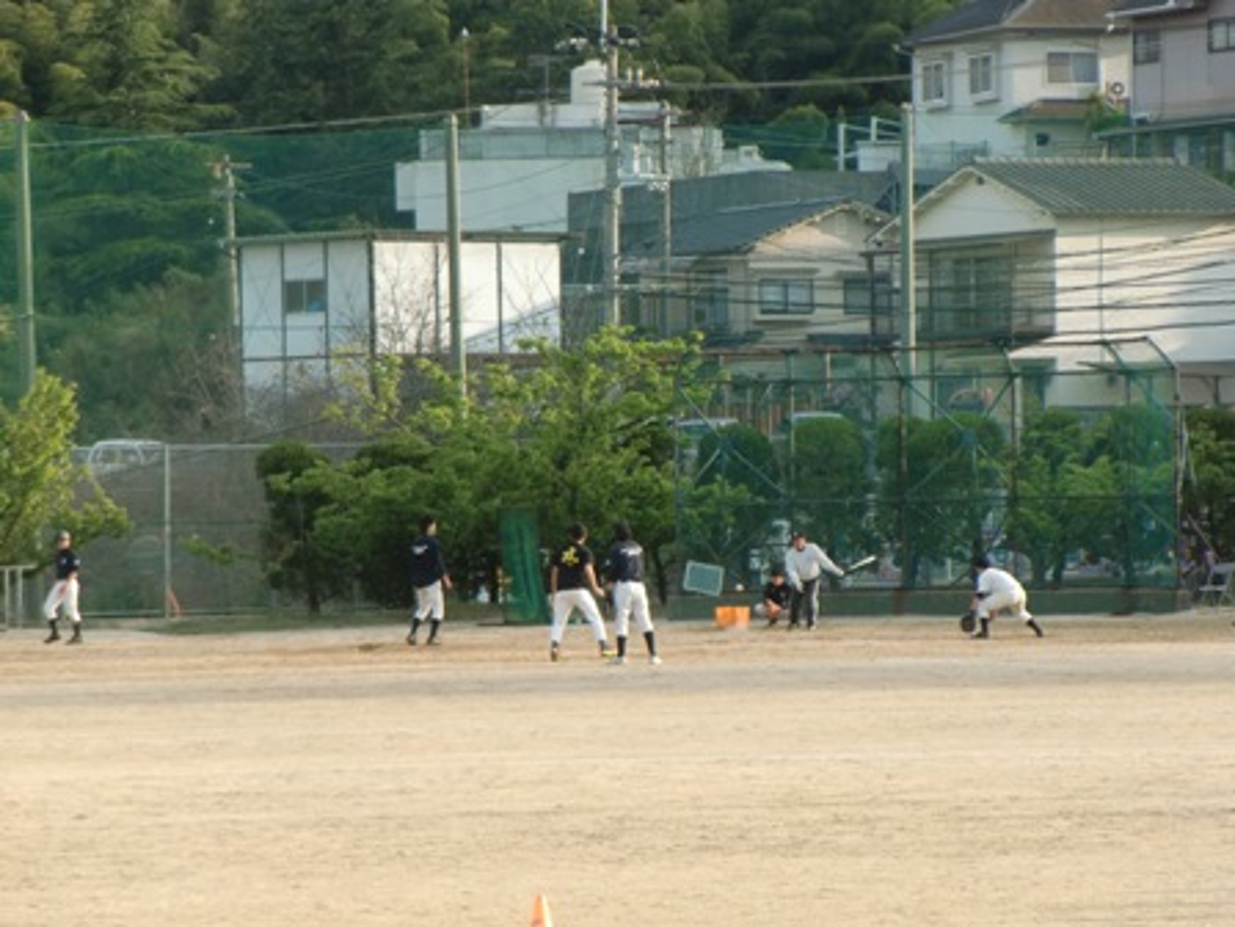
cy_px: 464
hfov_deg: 9.9
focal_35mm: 199
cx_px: 618
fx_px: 7100
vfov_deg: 7.5
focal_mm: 35.7
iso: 125
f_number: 5.2
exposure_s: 1/200
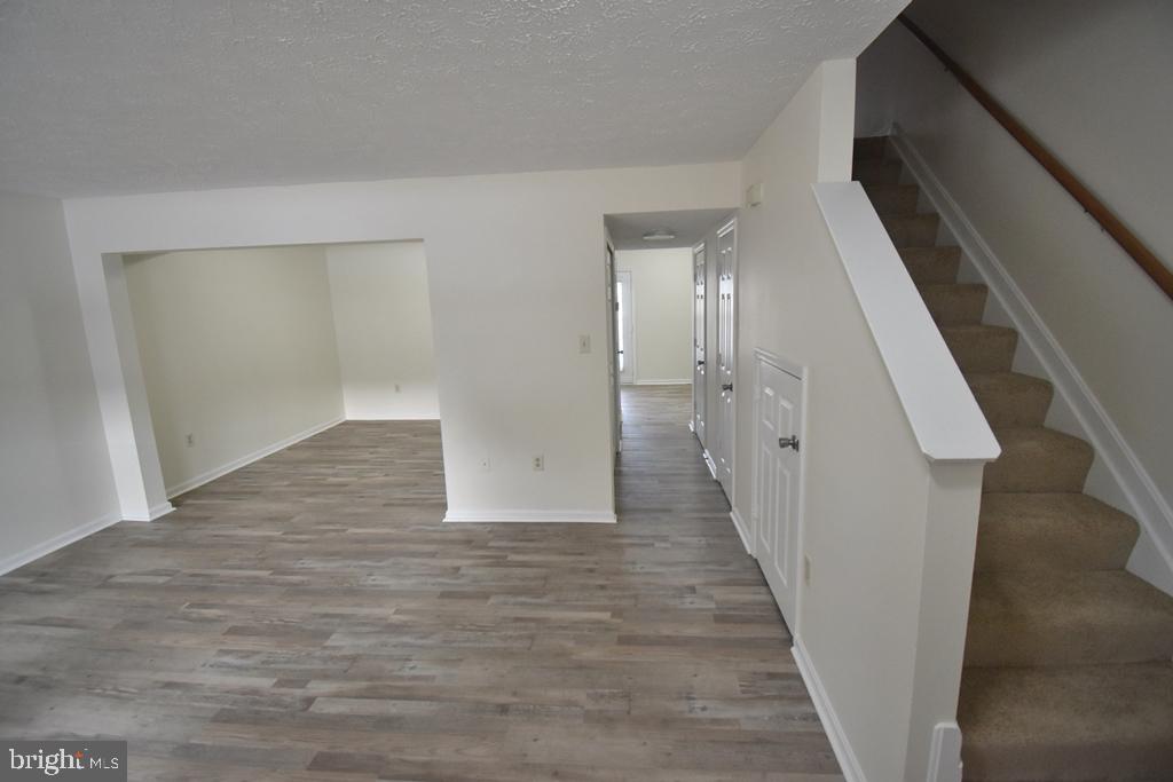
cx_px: 586
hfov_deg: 100.4
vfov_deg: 77.3
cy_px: 391
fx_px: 489
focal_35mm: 15
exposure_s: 1/125
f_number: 4.5
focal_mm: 10
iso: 1000
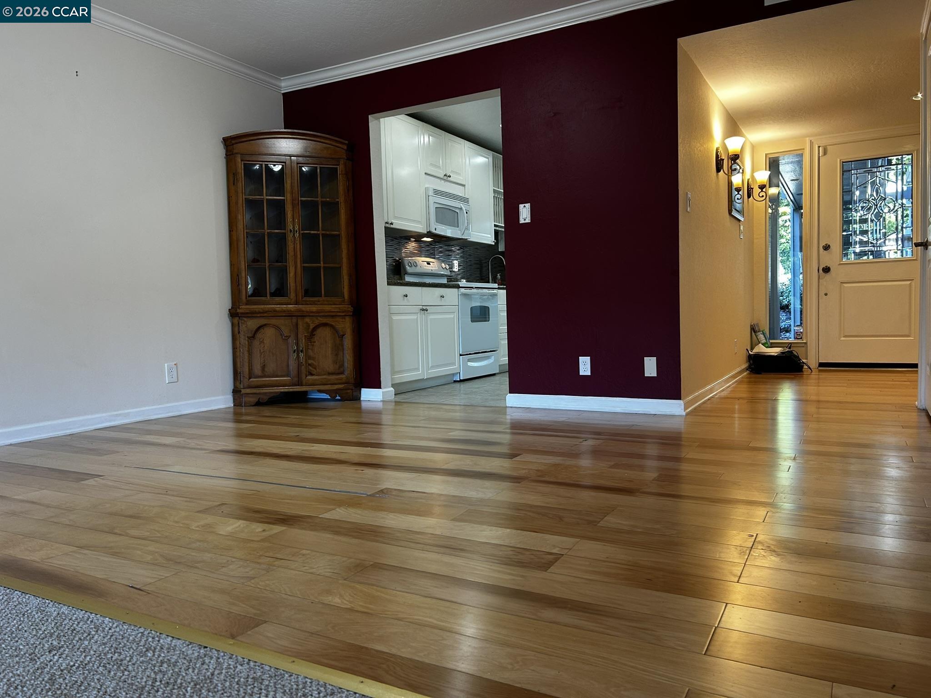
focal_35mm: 26
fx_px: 699
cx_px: 466
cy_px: 349
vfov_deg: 53.1
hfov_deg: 67.3
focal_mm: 5.7
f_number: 1.5
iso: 80
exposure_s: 1/60
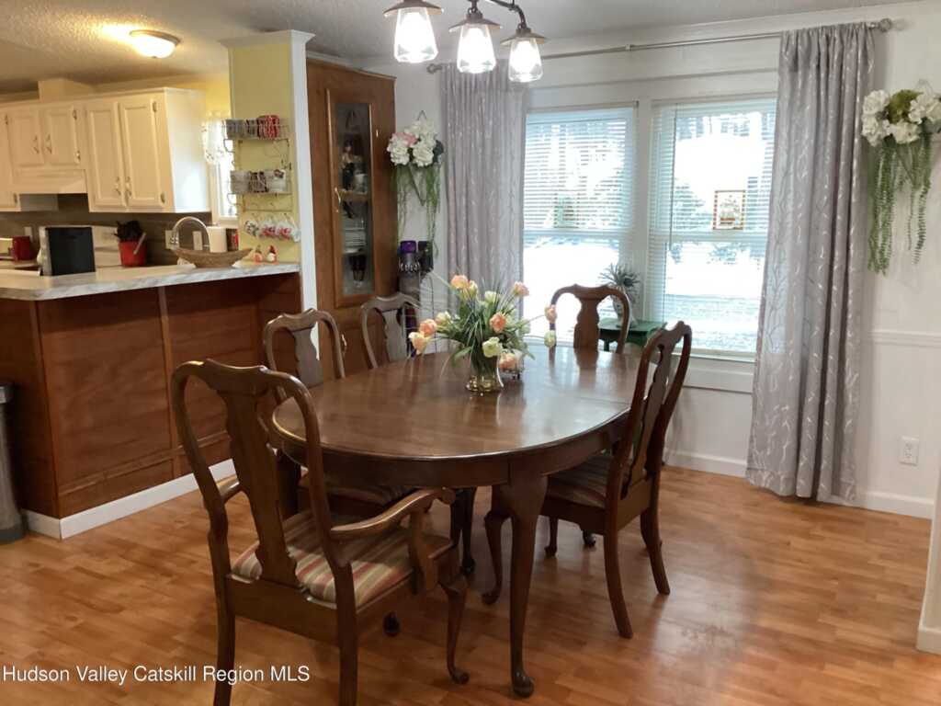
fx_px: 843
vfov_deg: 45.4
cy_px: 353
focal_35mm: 31
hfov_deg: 58.4
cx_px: 470
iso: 250
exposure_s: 1/60
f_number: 2.4
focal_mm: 3.3
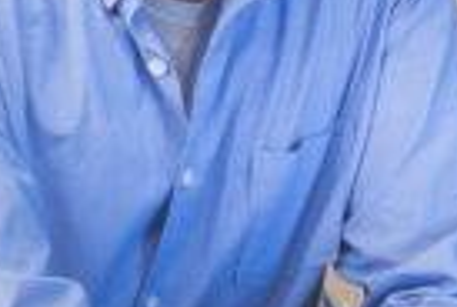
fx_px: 2824
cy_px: 38
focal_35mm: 222
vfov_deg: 6.2
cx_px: 330
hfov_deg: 9.2
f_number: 2.8
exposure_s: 1/60
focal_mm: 35
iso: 400
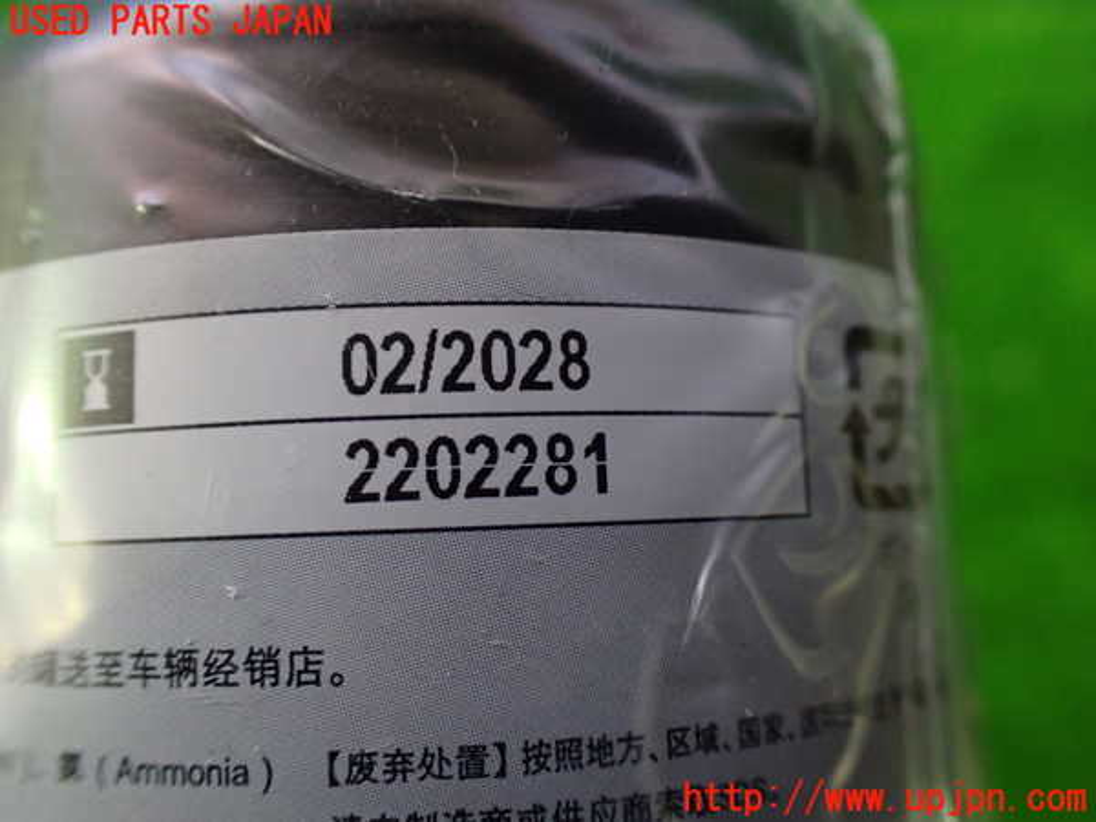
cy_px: 411
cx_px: 548
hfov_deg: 60.0
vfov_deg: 46.8
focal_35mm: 30
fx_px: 950
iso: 800
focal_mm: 5.4
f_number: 2.3
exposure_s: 1/40
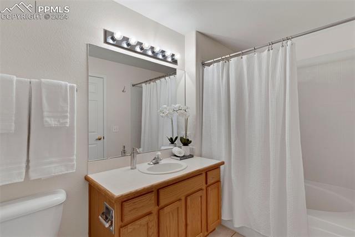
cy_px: 118
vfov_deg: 70.4
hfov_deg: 93.3
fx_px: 168
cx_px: 178
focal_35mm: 17
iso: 400
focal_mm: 17
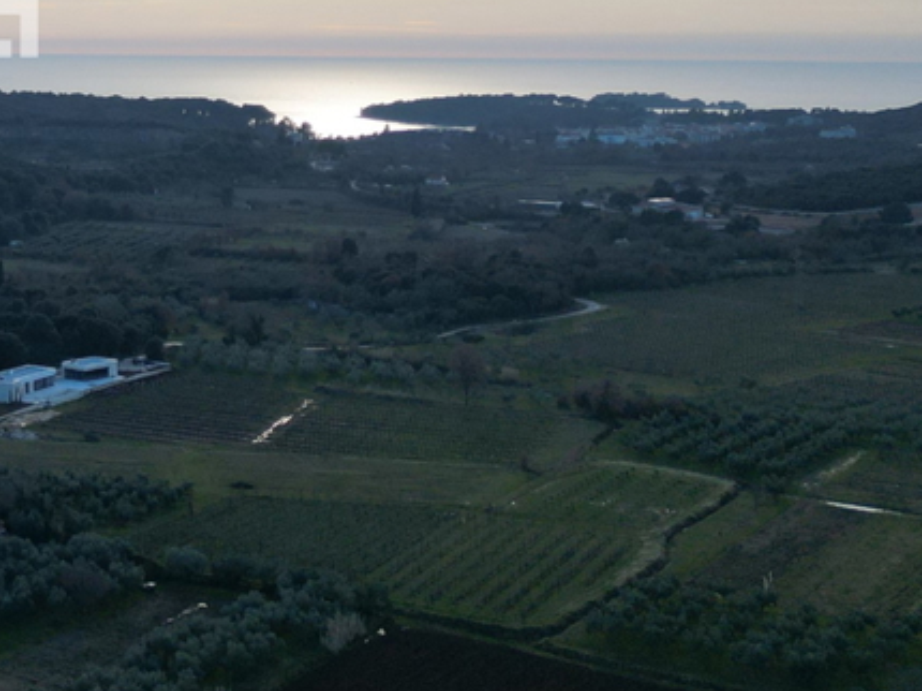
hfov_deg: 26.1
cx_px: -159
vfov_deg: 21.1
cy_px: -21
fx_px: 1784
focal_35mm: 67
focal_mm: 6.72
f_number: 1.7
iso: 100
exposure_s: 1/3000
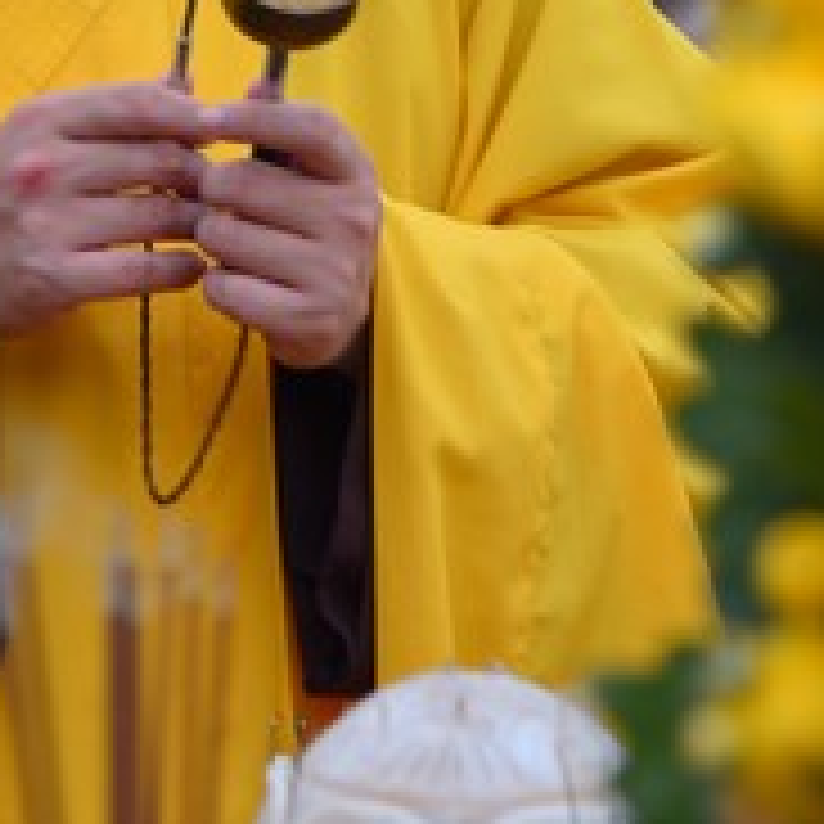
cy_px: -275
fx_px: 7729
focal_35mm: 287
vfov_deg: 6.1
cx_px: 126
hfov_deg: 6.1
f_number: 4.5
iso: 160
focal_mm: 95
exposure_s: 1/160
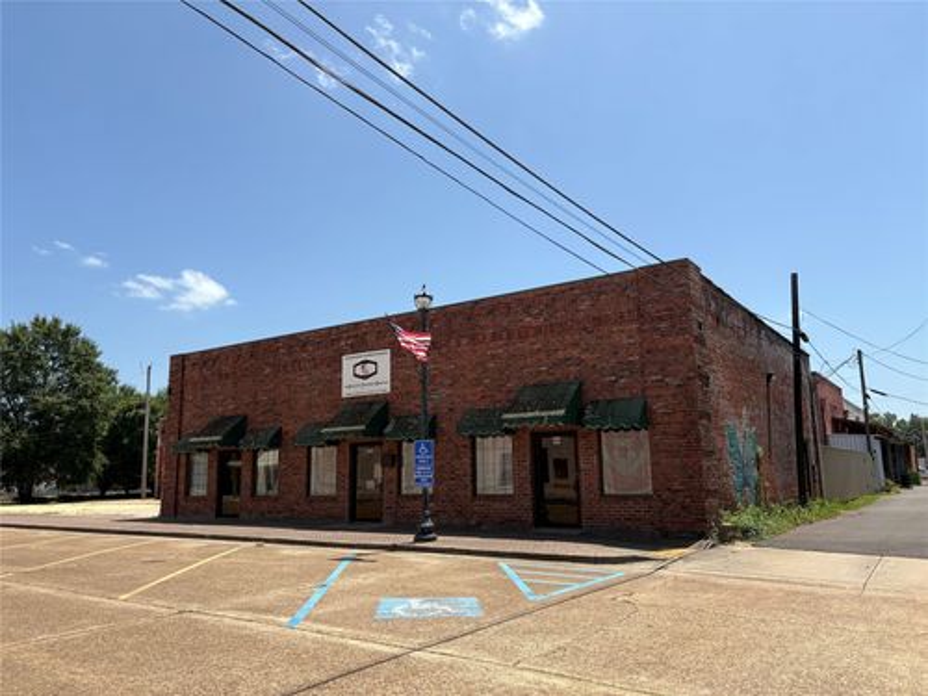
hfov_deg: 67.3
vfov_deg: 53.1
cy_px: 348
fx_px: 697
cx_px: 464
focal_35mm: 26
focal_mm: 5.96
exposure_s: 1/3623
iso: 50
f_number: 1.6
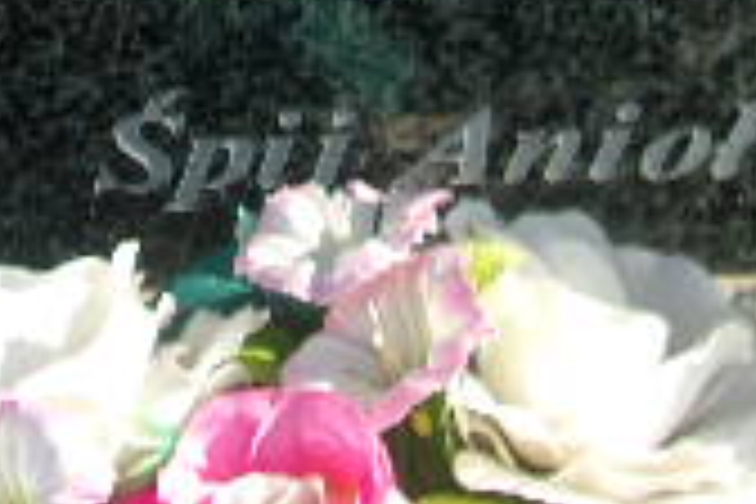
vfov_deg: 11.9
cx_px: 216
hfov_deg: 19.0
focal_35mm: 107
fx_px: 2247
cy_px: -356
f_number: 10.4
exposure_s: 1/42
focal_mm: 4.9
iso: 80
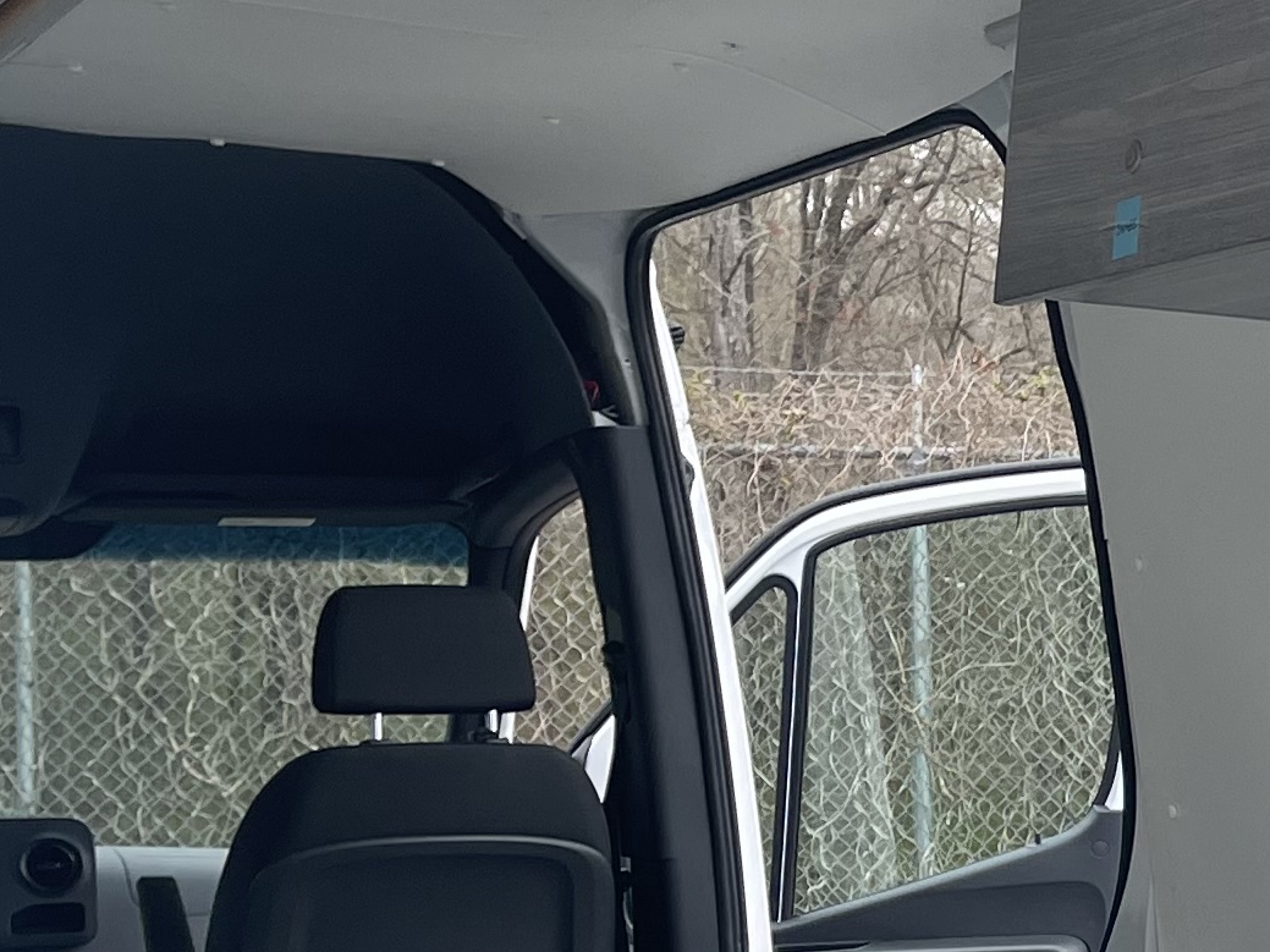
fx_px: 3558
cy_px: 761
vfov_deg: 15.1
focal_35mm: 97
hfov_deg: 17.7
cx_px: 2029
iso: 32
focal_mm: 5.1
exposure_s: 1/978
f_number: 1.6
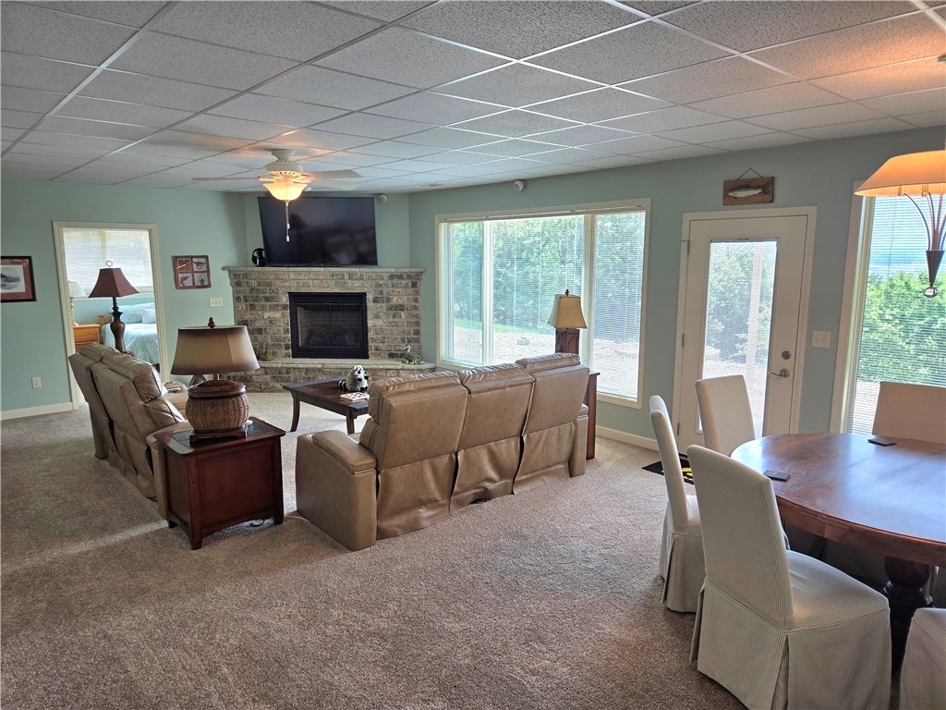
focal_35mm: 23
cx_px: 473
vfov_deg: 58.9
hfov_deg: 73.9
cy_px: 355
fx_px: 629
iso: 25
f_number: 1.8
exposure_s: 1/120
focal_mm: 5.4
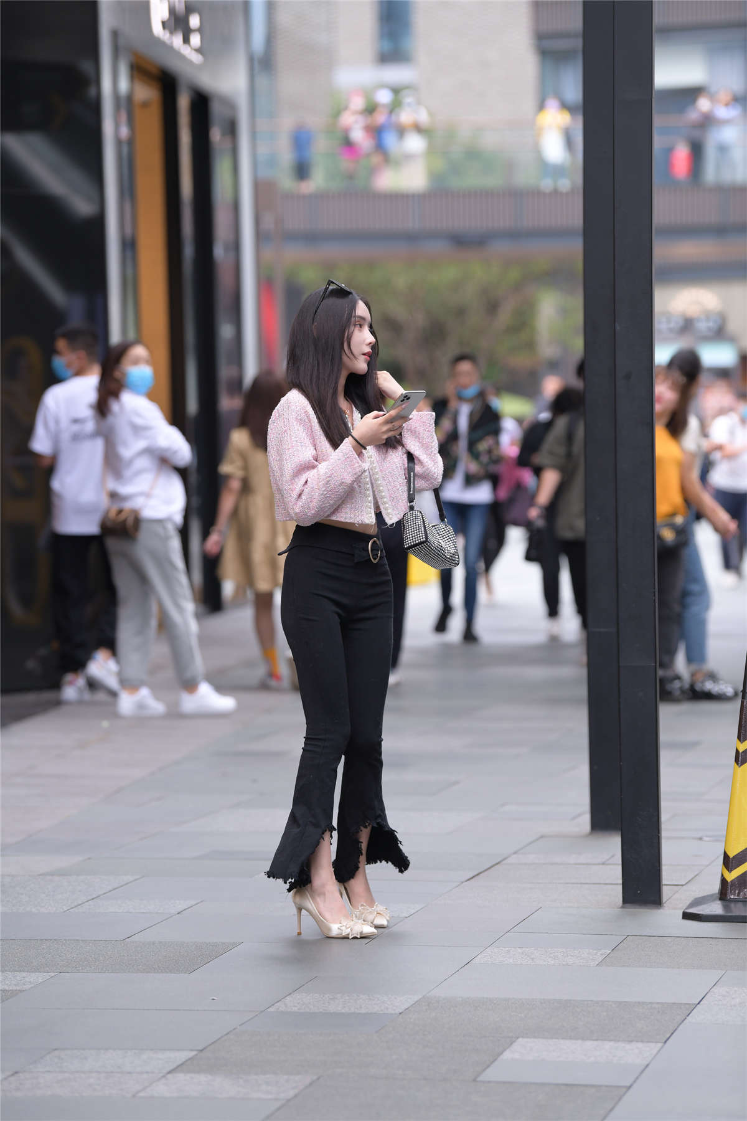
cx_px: 374
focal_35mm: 140
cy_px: 560
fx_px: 4357
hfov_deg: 9.8
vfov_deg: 14.7
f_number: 3.5
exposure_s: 1/400
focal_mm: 140
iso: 500
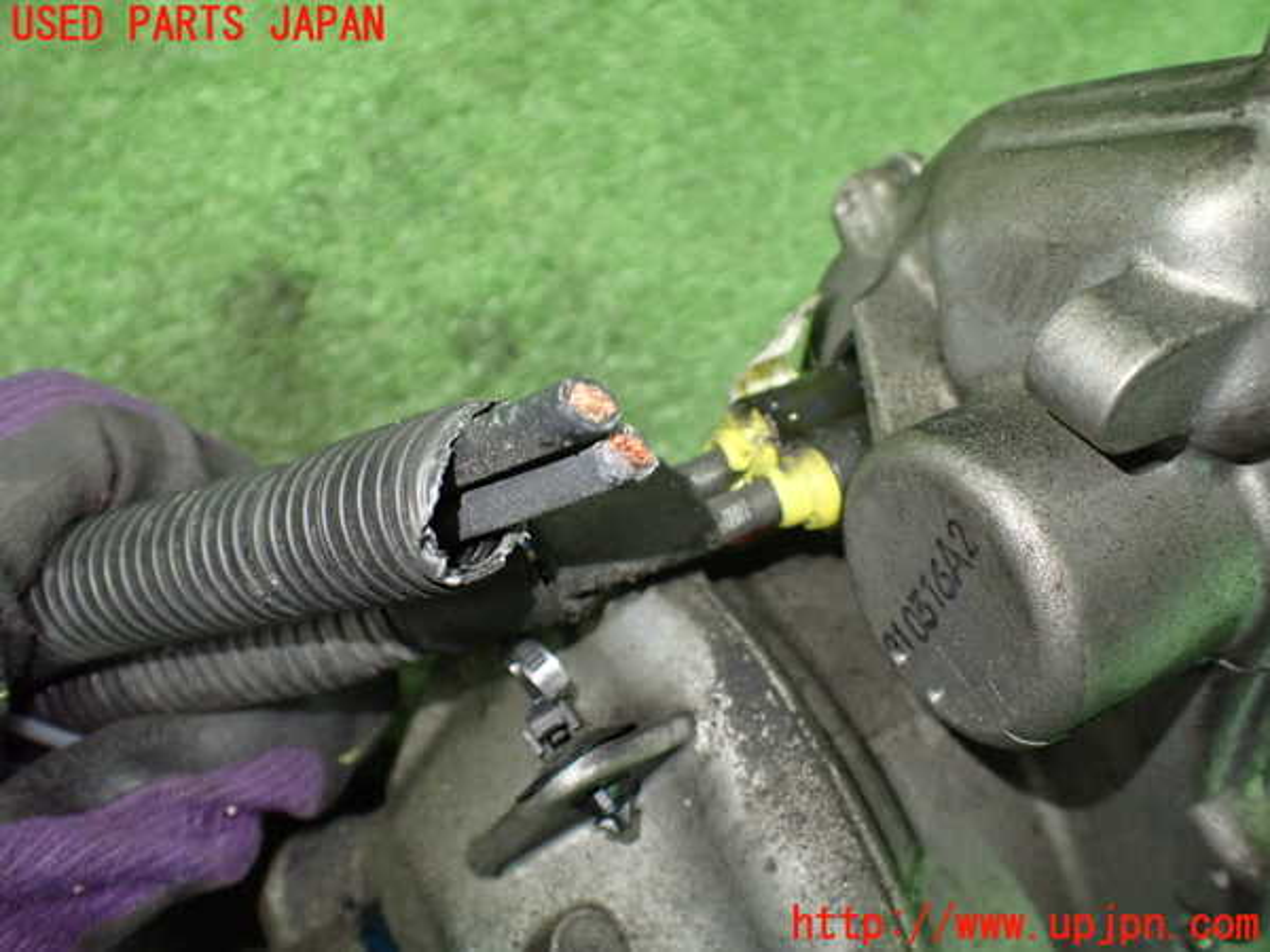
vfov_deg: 46.8
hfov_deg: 60.0
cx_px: 635
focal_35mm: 30
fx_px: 1101
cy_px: 476
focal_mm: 5.4
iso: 800
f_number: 2.3
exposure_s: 1/80
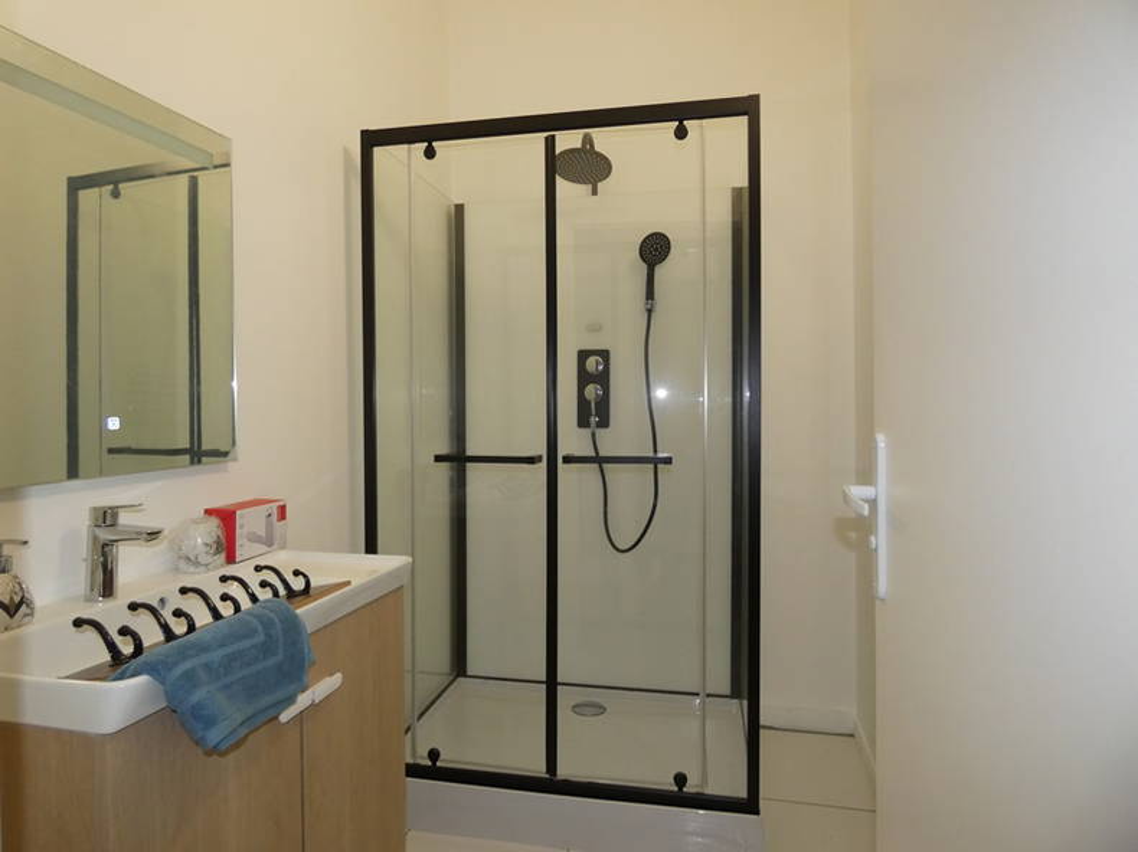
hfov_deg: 81.8
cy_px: 426
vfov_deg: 65.9
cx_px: 569
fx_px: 657
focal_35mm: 20
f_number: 2.8
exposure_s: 1/60
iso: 320
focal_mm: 3.6
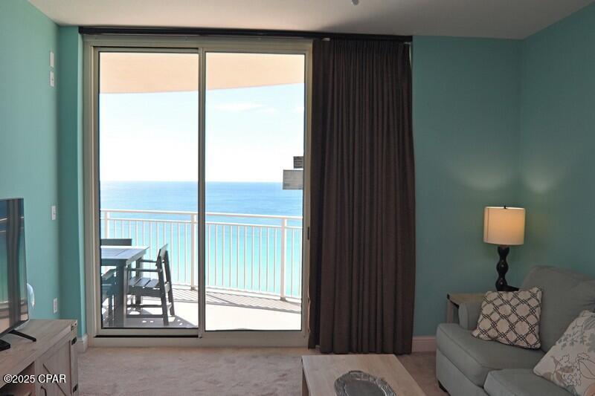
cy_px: 198
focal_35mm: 28
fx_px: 463
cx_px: 298
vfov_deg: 46.4
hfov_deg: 65.5
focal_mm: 19
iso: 200
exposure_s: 1/250
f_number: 5
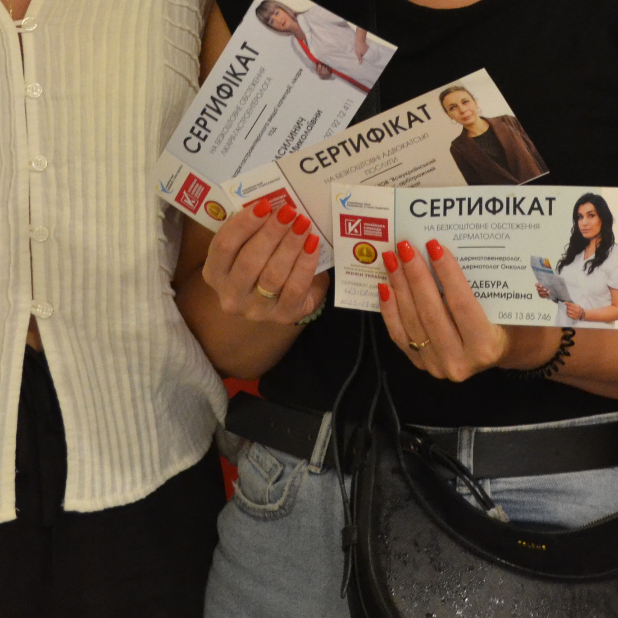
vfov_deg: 12.6
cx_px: 464
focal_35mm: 137
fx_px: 2767
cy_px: -37
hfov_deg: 12.7
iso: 1600
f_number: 4.8
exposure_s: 1/15
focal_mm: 32
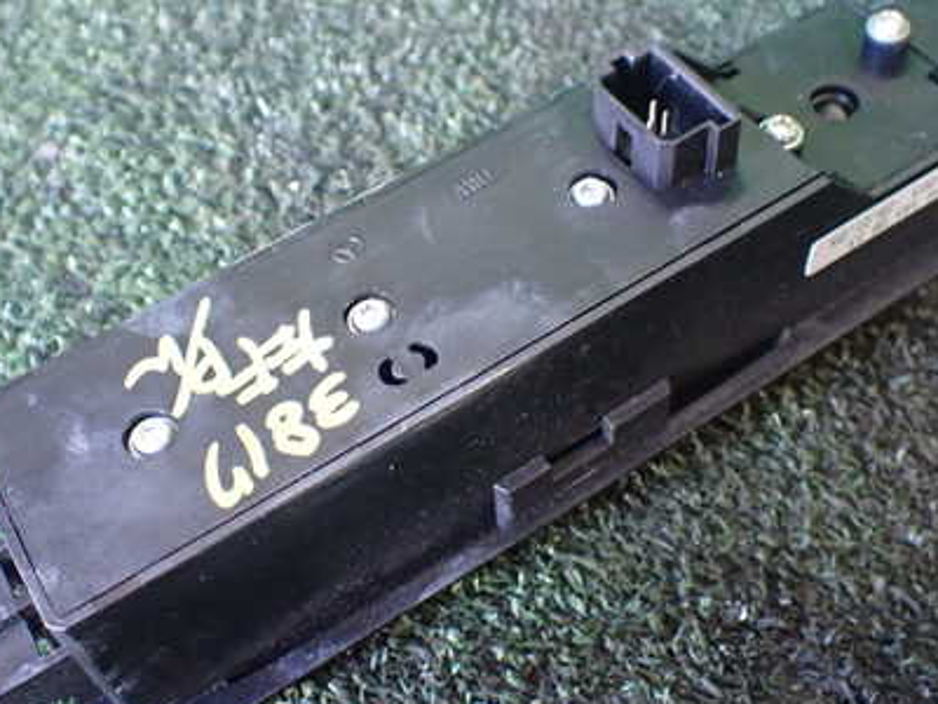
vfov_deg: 32.1
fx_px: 1219
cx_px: 450
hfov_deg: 42.1
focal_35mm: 45
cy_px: 303
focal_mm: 5.4
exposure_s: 1/30
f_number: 2.3
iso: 800
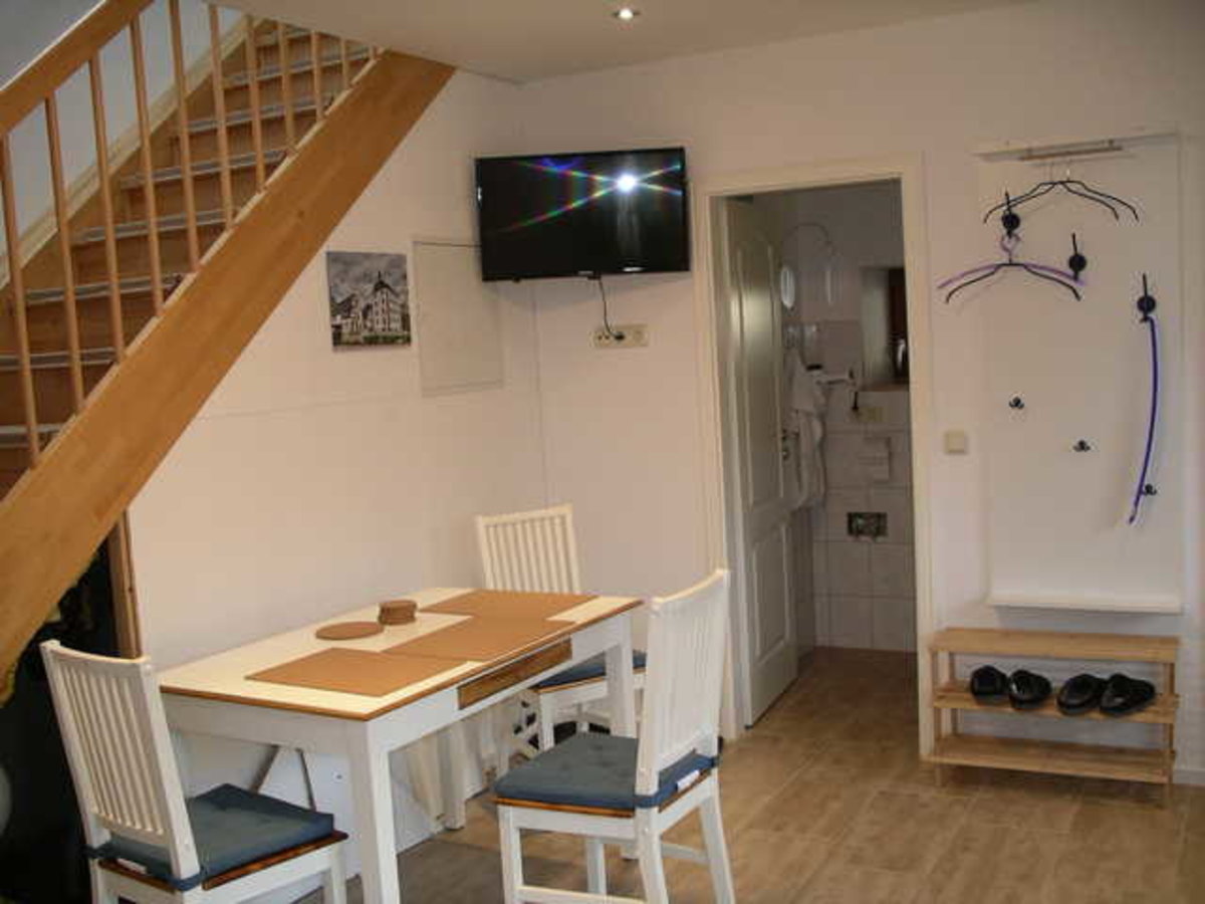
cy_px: 452
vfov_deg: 38.7
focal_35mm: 37
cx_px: 602
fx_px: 1288
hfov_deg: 50.1
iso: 200
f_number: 2.8
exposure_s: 1/40
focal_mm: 7.8
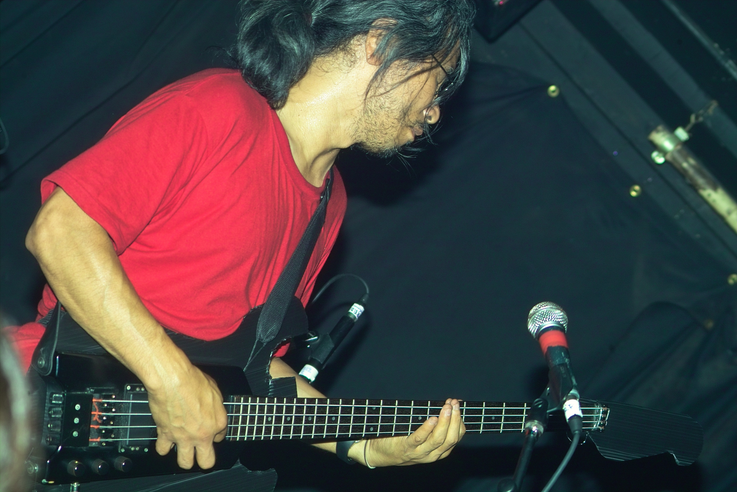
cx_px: 368
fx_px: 2825
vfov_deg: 9.9
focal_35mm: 138
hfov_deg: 14.9
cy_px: 246
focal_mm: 81
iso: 200
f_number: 5.6
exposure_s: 1/60
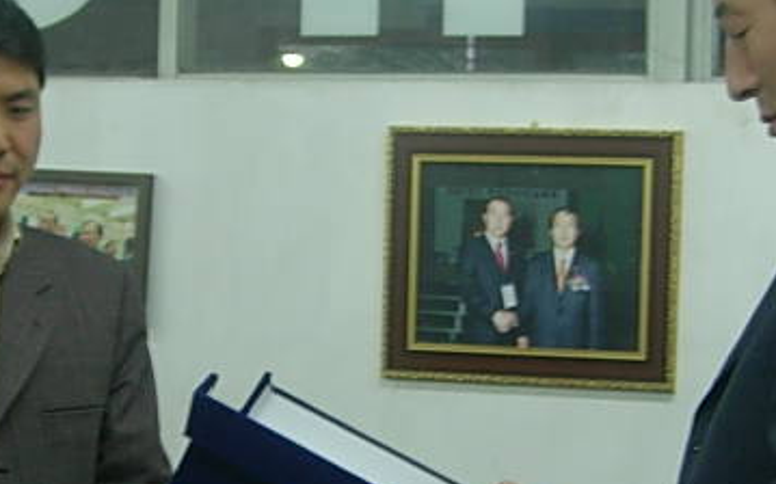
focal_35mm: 124
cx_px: 365
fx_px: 2621
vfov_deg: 10.5
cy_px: 344
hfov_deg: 16.8
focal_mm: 8.5
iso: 64
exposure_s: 1/16.4
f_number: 2.9
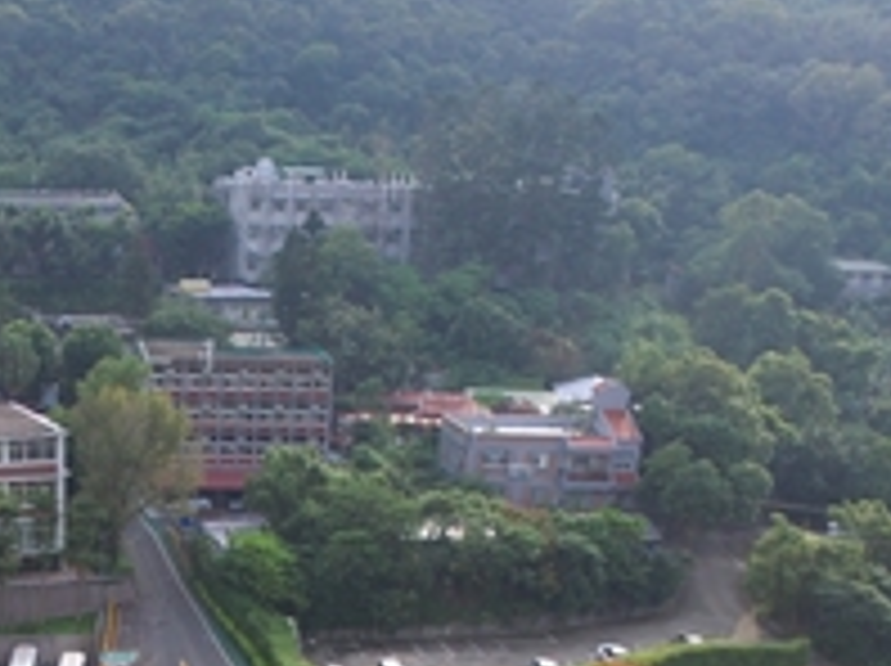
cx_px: 90
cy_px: 853
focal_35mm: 53
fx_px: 1363
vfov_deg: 24.2
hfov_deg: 34.2
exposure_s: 1/435
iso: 100
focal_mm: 3.61
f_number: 2.8
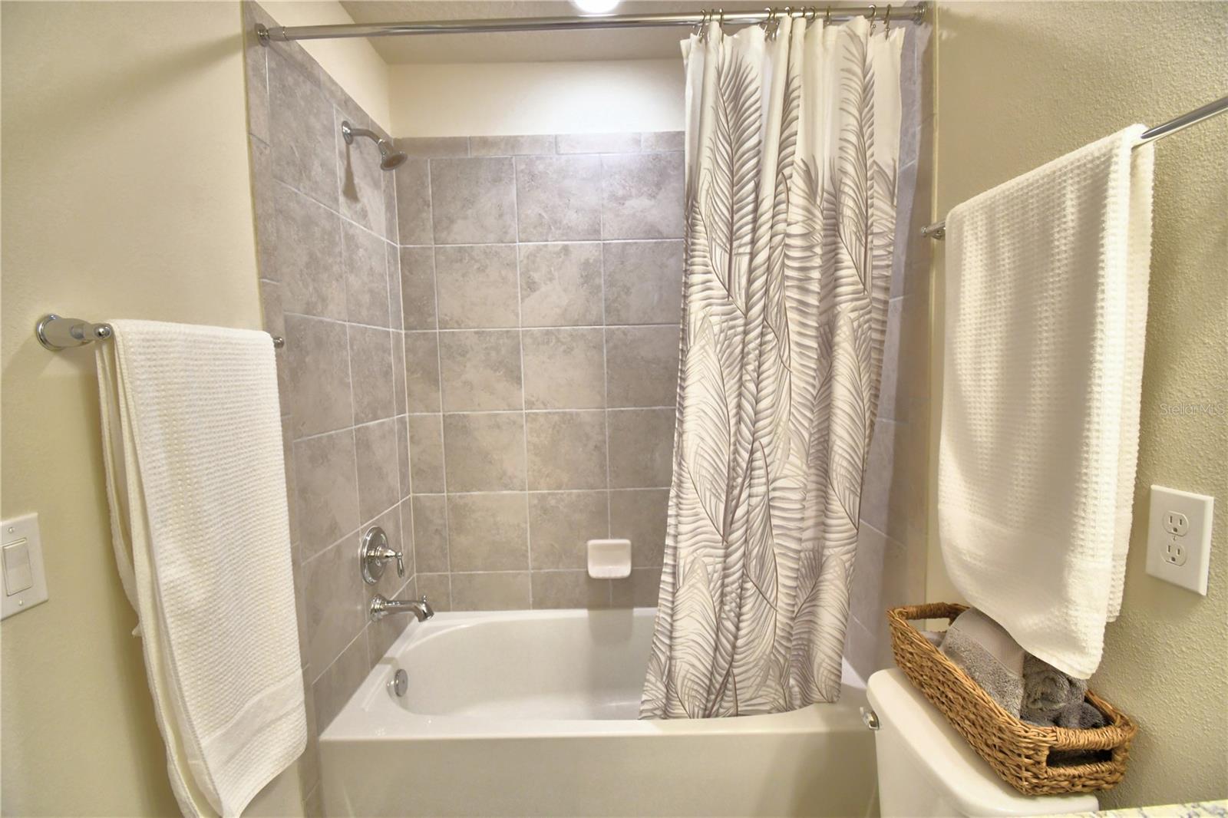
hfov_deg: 100.4
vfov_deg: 77.3
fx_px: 512
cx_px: 614
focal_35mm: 15
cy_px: 409
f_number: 4.5
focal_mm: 10
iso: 400
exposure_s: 1/80
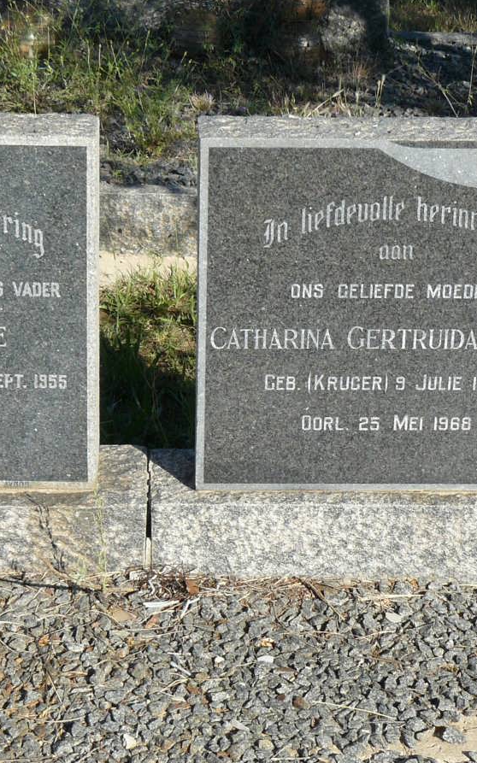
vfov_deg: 24.6
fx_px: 1747
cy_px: 382
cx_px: 196
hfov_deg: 15.5
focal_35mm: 84
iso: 100
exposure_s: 1/250
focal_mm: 8.1
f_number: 5.6
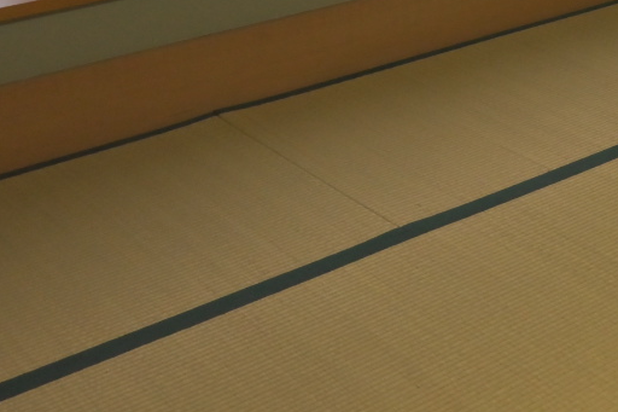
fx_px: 1304
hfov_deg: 23.6
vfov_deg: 16.3
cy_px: -216
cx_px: 801
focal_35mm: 76
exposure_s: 1/60
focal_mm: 16
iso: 1600
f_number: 9
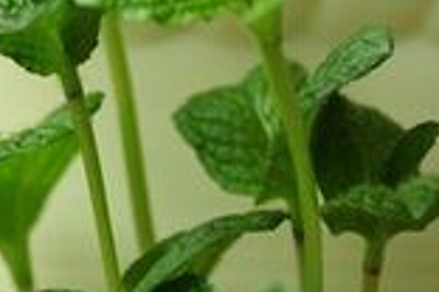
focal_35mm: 474
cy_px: 145
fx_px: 5780
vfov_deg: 2.9
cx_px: -27
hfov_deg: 4.3
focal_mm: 90
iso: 200
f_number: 5.6
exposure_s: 1/100
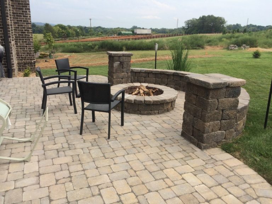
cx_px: 136
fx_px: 236
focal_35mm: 30
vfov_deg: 46.8
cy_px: 102
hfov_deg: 60.0
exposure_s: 1/1953
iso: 32
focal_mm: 4.12
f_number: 2.2
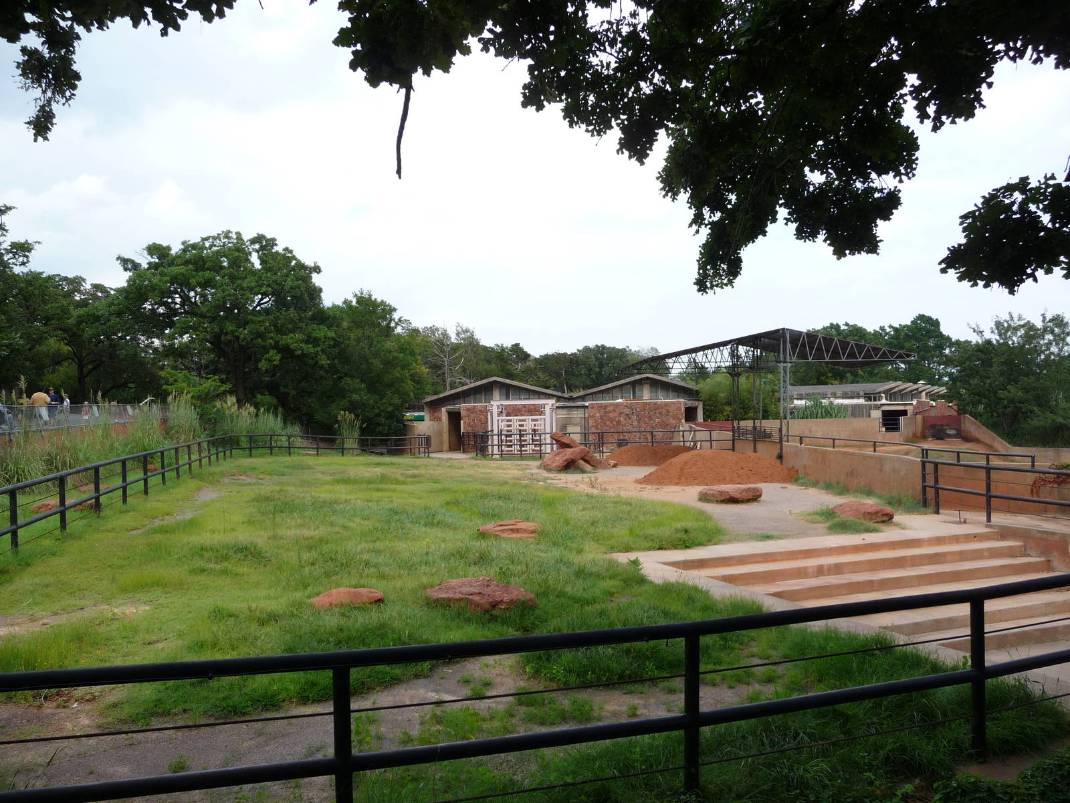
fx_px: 865
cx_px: 535
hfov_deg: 63.4
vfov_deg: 49.7
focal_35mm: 28
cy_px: 402
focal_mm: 4.7
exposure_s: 1/500
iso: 100
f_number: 3.3
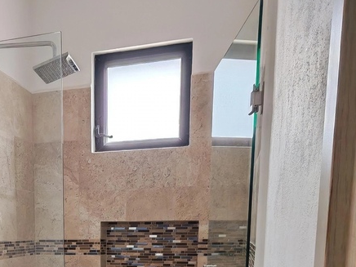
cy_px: 308
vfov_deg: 29.1
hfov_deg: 41.5
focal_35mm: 44
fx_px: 453
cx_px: 82
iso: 100
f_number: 2.2
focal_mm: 1.96
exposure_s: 1/33
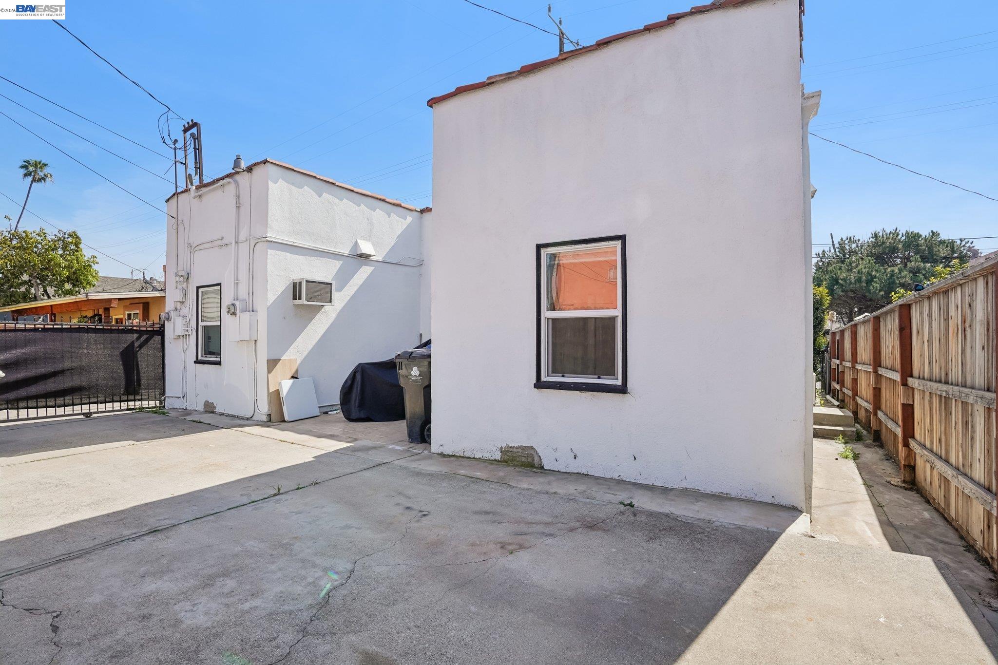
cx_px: 499
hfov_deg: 96.7
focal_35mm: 16
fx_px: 443
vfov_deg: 73.7
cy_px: 332
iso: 400
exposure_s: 1/800
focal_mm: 16
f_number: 8
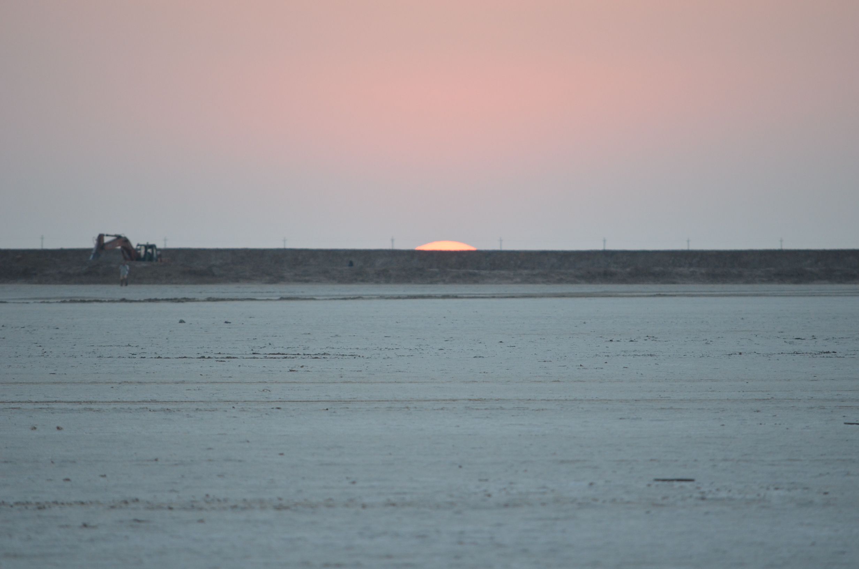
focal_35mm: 450
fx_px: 10715
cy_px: 284
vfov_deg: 3.0
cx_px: 430
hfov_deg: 4.6
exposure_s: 1/200
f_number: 5.6
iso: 800
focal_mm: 300
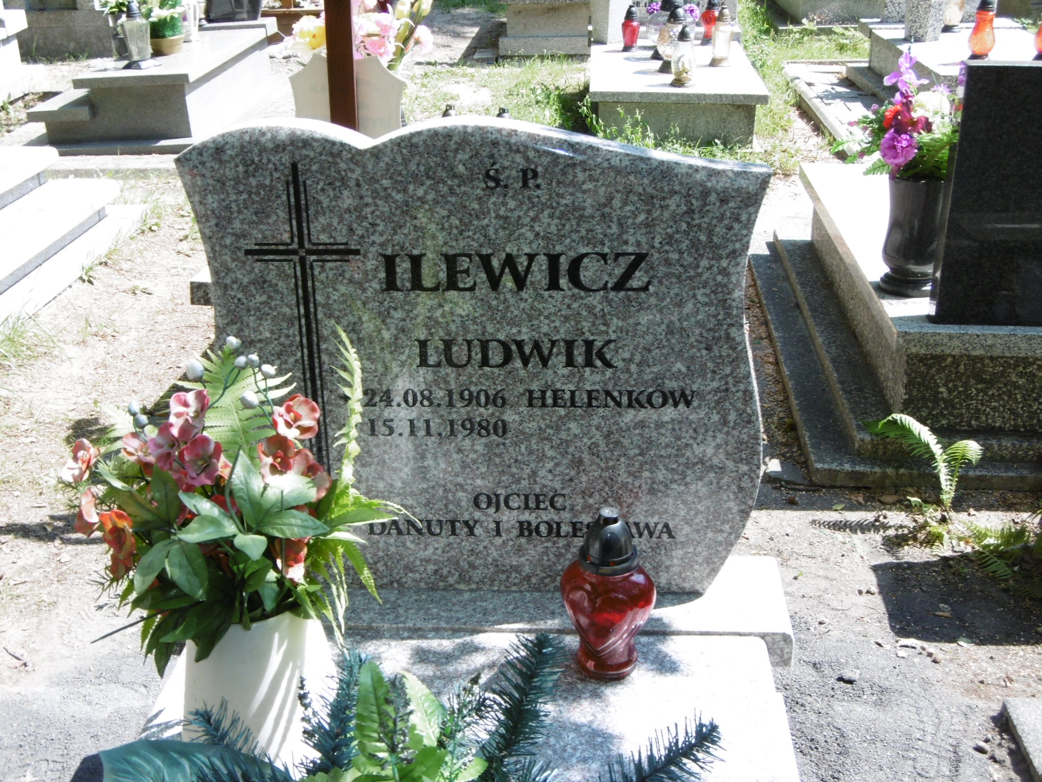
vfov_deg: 33.6
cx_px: 521
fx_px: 1294
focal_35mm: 43
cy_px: 391
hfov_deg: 43.9
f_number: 3.8
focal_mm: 7.7
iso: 100
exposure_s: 1/200
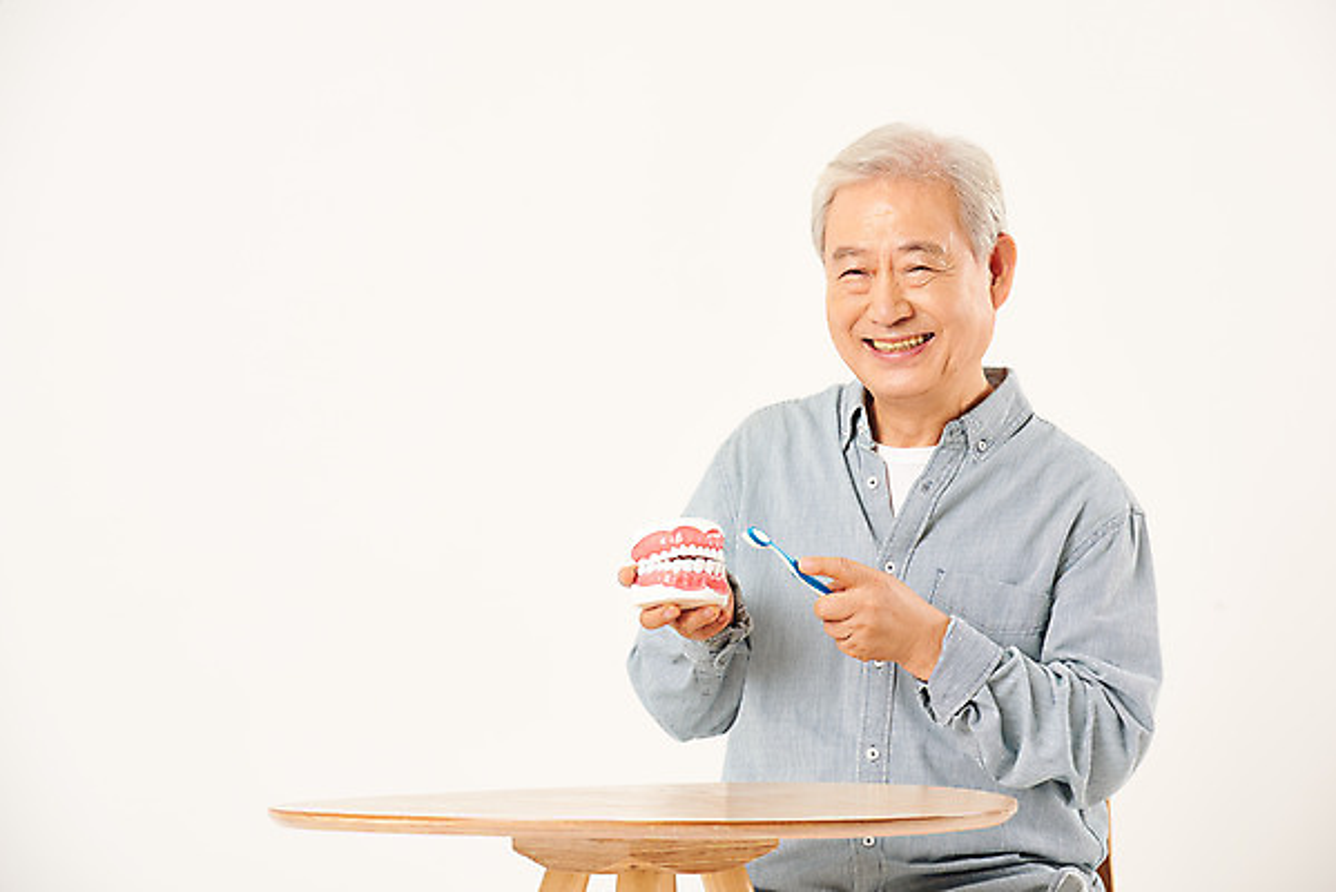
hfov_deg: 12.8
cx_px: 668
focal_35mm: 160
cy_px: 446
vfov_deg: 8.6
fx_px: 5940
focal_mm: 160
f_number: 8
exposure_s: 1/125
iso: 100
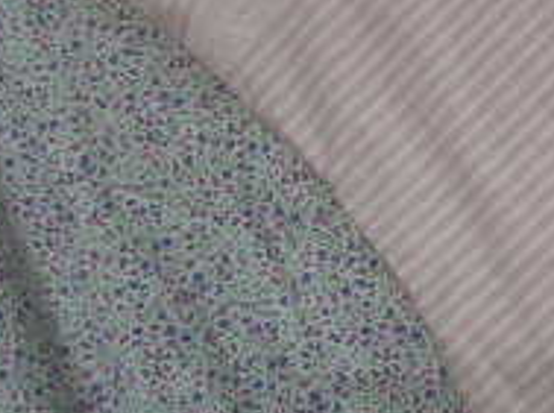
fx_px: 2061
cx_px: 660
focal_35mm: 129
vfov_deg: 11.2
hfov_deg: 14.8
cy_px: -103
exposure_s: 1/60.1
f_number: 2.8
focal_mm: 5.8
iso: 50
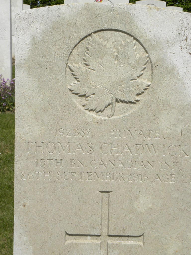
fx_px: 552
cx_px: 96
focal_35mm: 75
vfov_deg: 26.0
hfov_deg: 19.6
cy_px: 128
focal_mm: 13.4
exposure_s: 1/382
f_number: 6.3
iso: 64
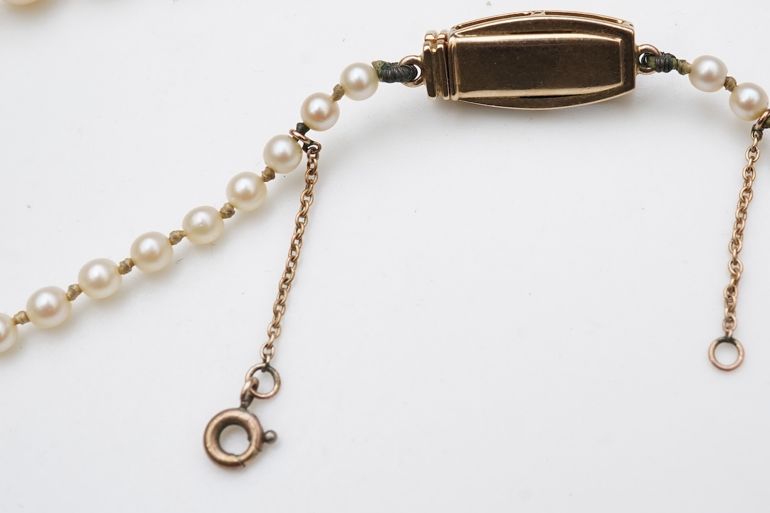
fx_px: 1433
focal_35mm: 67
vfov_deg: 20.3
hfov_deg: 29.9
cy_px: 193
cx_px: 505
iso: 400
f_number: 18
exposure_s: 1/125
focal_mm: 30
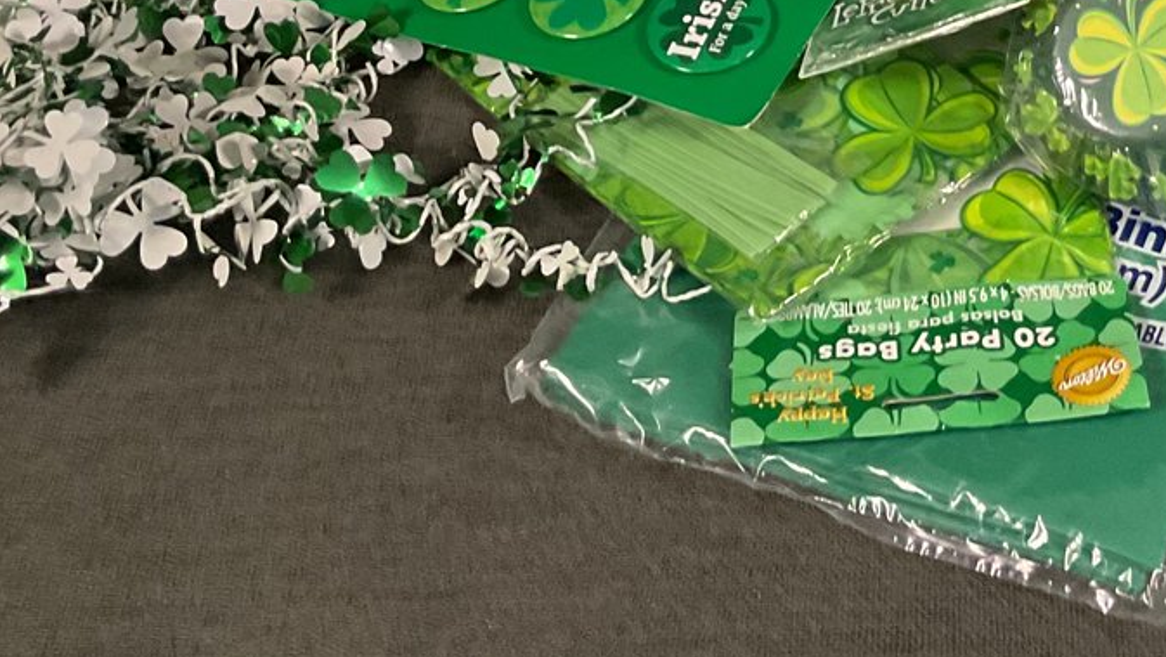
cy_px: -138
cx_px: 1058
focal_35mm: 71
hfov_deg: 28.5
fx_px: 2196
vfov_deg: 16.3
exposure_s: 1/60
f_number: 1.8
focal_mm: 3
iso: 200
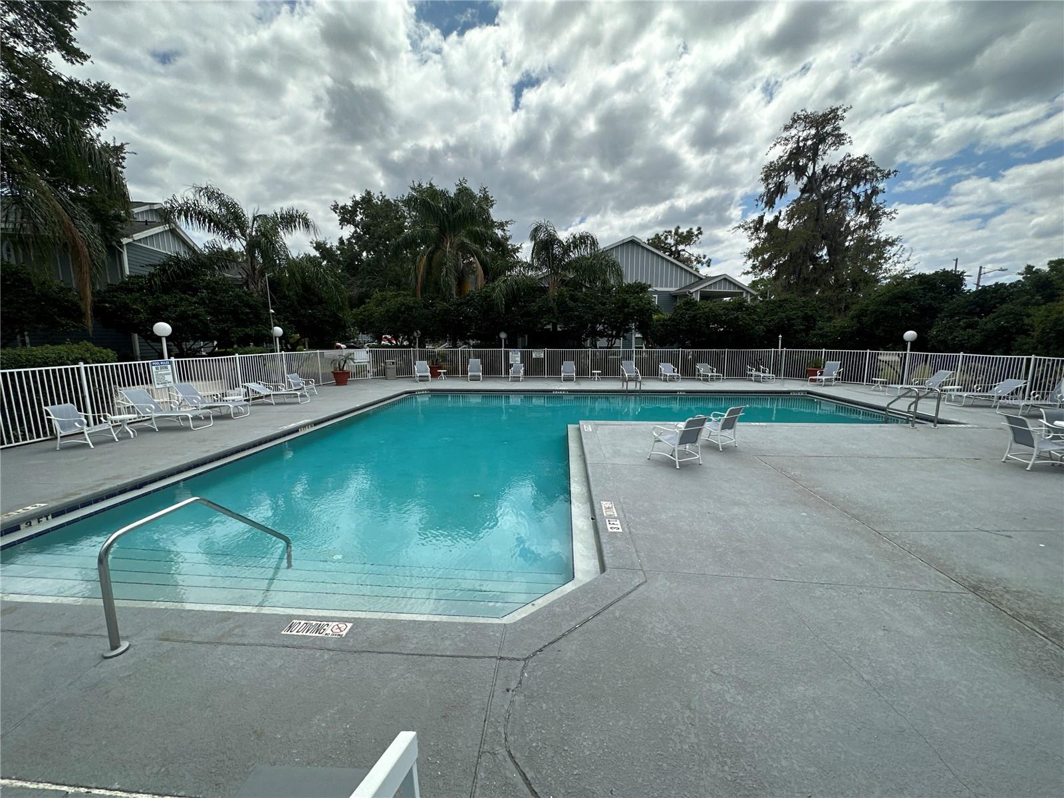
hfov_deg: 102.1
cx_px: 532
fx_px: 430
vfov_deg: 85.7
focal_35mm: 14
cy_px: 399
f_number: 2.2
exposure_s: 1/1887
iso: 50
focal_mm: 2.22
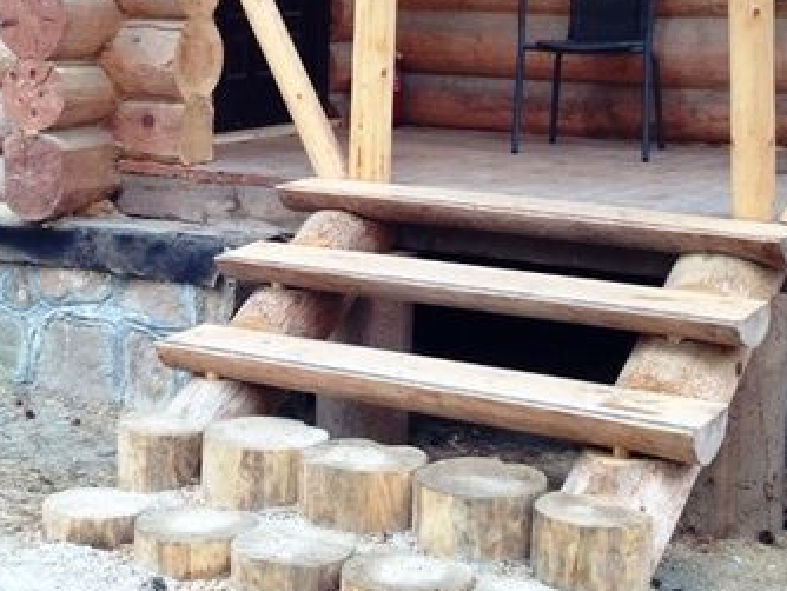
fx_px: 1797
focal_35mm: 79
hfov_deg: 24.6
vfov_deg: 18.2
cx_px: 266
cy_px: -5
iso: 64
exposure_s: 1/60
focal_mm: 4.13
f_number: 2.4
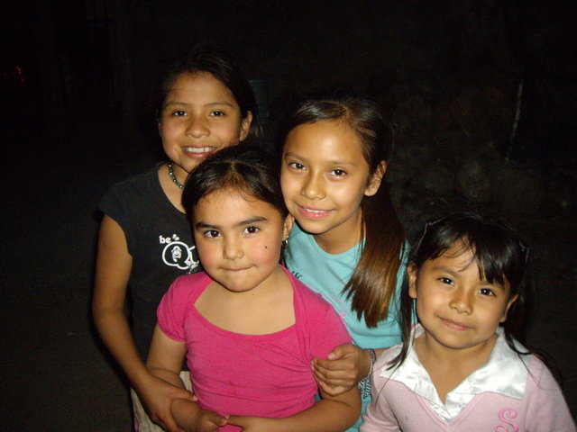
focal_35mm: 38
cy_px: 216
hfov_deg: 49.0
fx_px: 633
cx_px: 288
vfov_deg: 37.7
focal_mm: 6.2
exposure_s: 1/40
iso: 400
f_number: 2.7
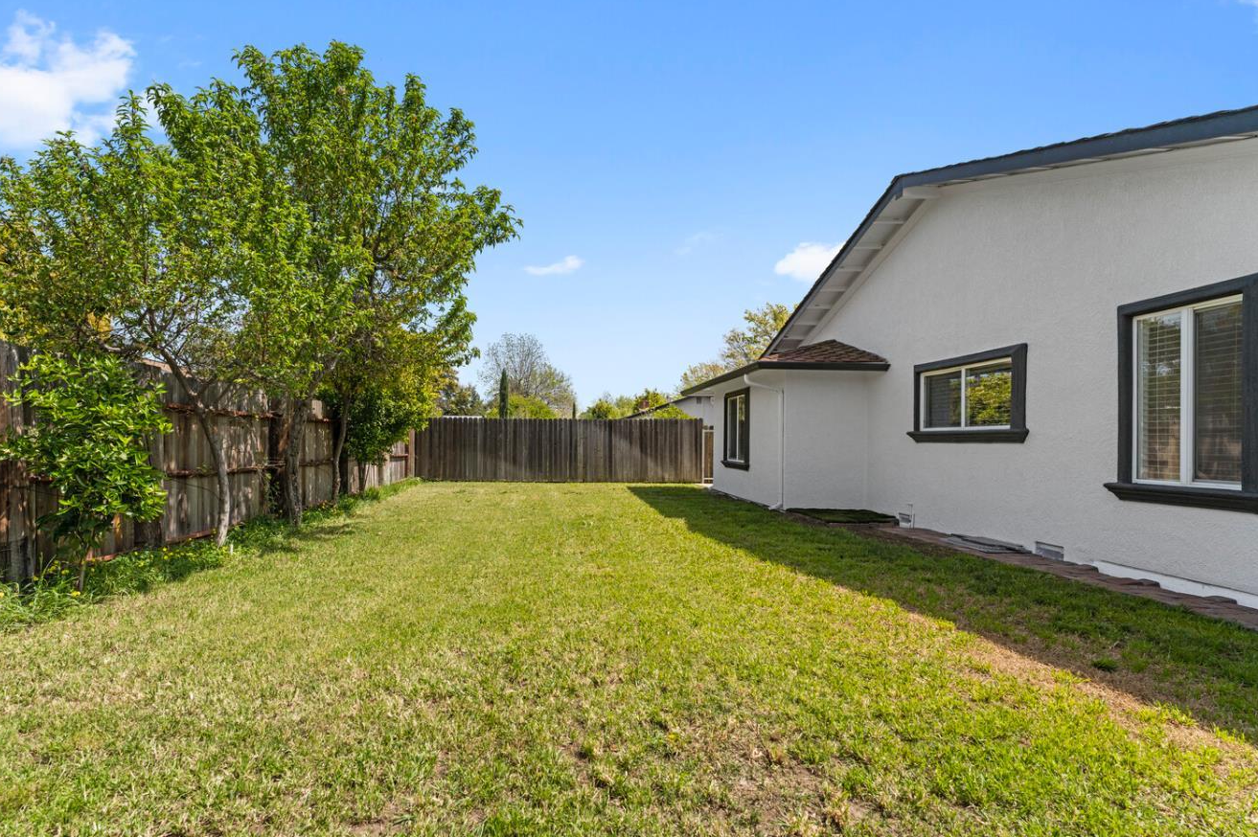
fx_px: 559
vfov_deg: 73.4
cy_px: 473
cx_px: 553
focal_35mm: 16
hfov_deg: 96.3
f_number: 7.1
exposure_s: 1/500
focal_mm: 14
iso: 200
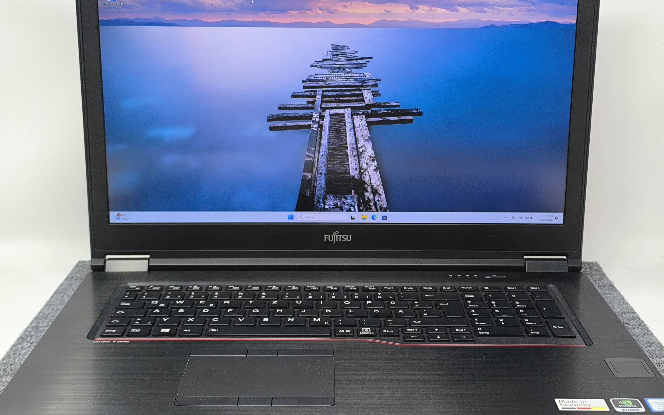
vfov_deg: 23.5
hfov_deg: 36.9
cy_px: 189
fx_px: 995
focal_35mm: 55
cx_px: 344
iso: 250
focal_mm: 6.14
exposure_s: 1/100
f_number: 1.65
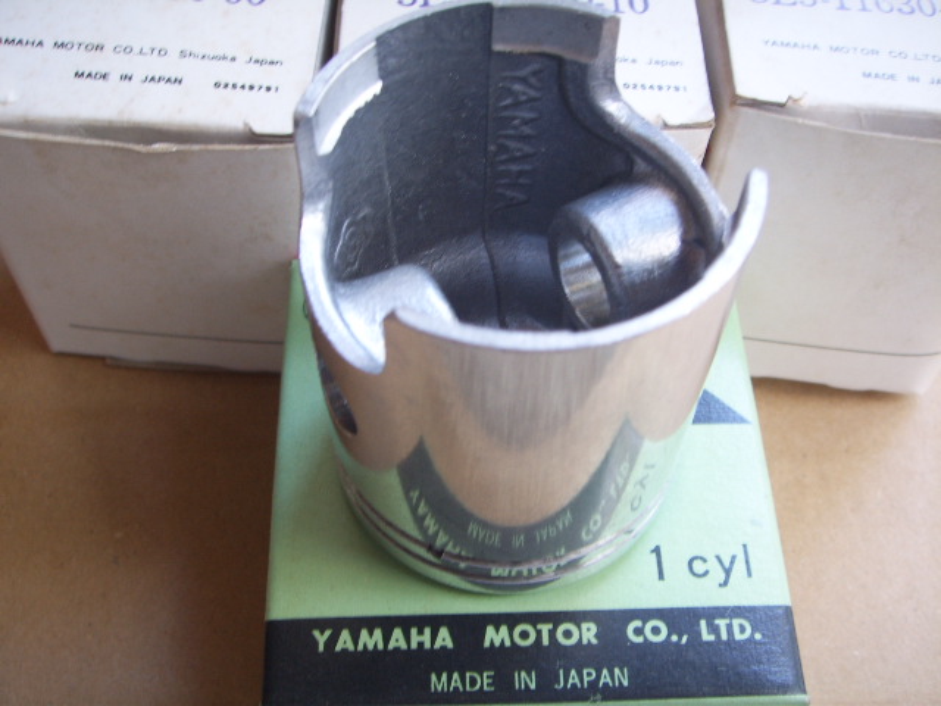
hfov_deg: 47.9
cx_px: 470
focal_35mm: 39
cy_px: 353
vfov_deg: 36.8
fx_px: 1060
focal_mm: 6.6
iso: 63
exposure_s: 1/8
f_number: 3.5
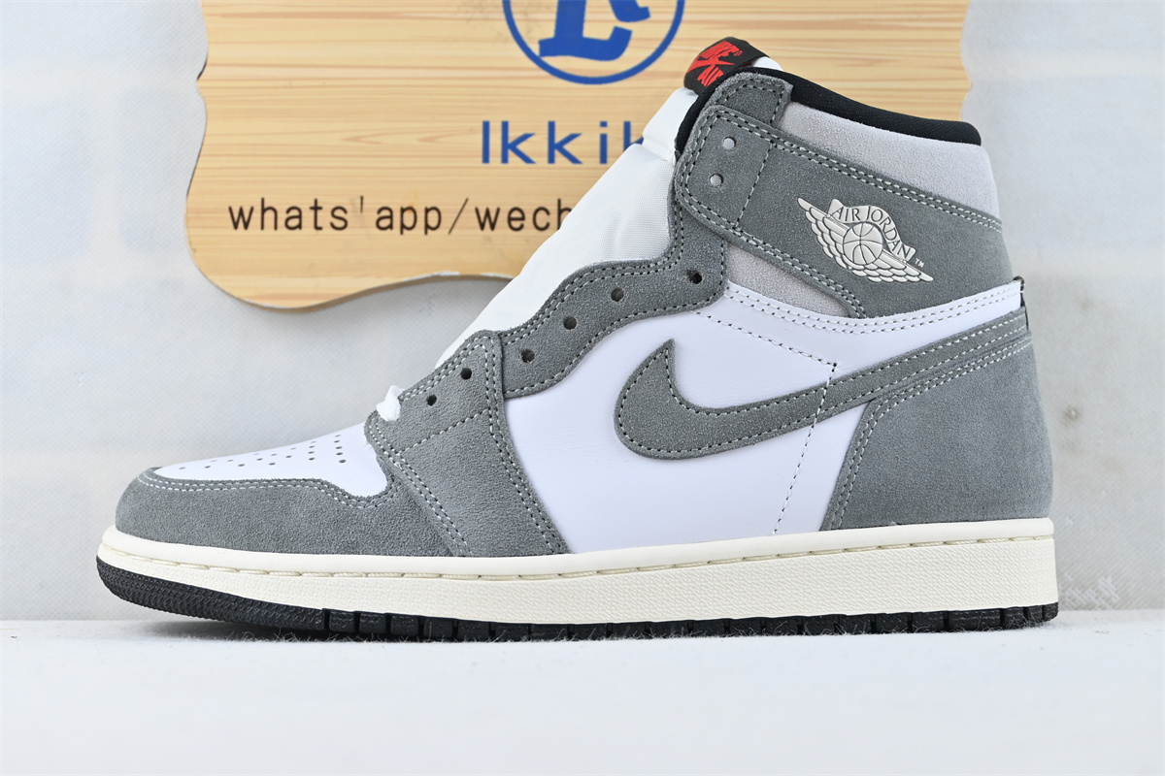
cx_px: 582
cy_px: 388
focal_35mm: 52
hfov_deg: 37.9
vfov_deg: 25.8
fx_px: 1699
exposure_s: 1/40
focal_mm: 35
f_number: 5.3
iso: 100
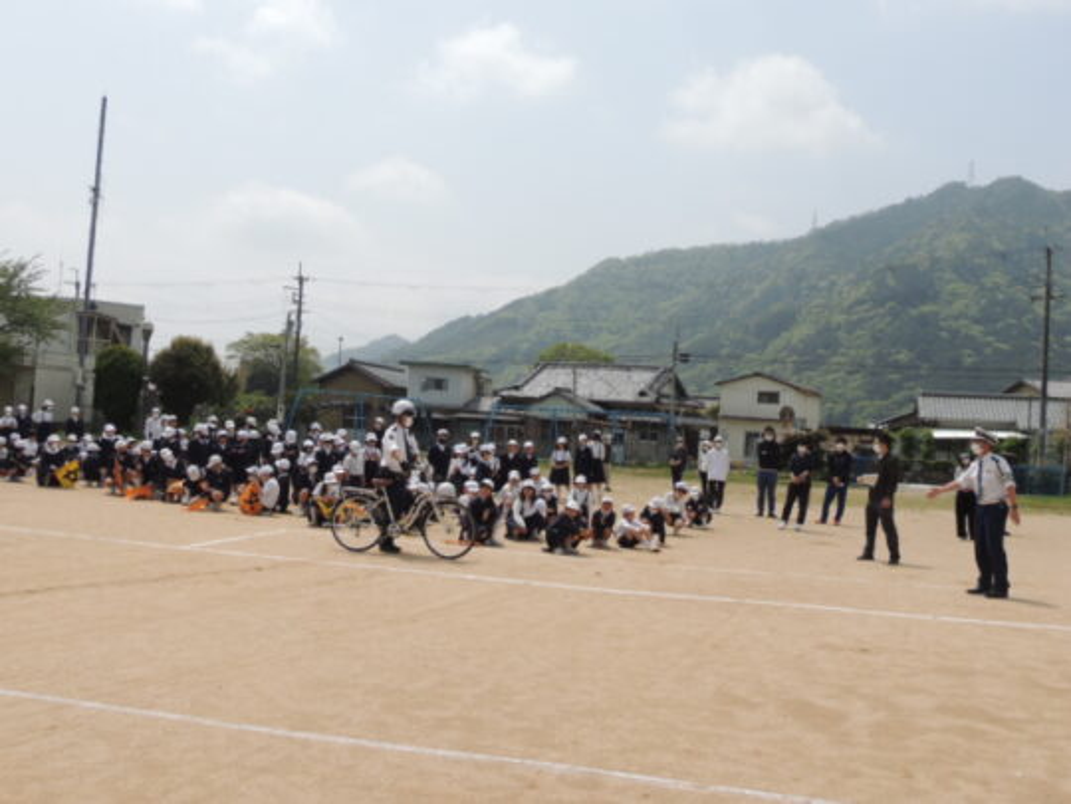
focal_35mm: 35
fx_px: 1083
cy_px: 402
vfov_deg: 40.7
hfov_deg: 52.6
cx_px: 536
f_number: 4.1
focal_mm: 6.2
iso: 100
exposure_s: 1/1250
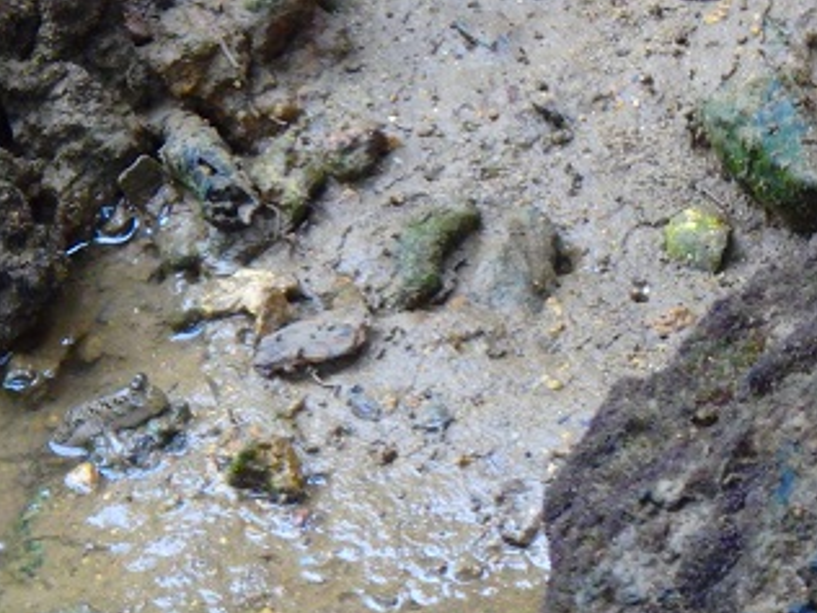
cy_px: 398
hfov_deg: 12.9
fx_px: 3611
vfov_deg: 9.7
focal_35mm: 153
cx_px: 366
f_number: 5.7
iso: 800
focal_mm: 18.7
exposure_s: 1/40
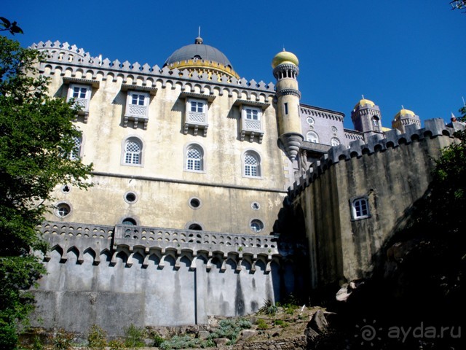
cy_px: 175
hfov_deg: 51.4
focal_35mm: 36
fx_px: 485
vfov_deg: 39.7
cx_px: 233
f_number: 5.6
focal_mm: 6.3
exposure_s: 1/500
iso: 80
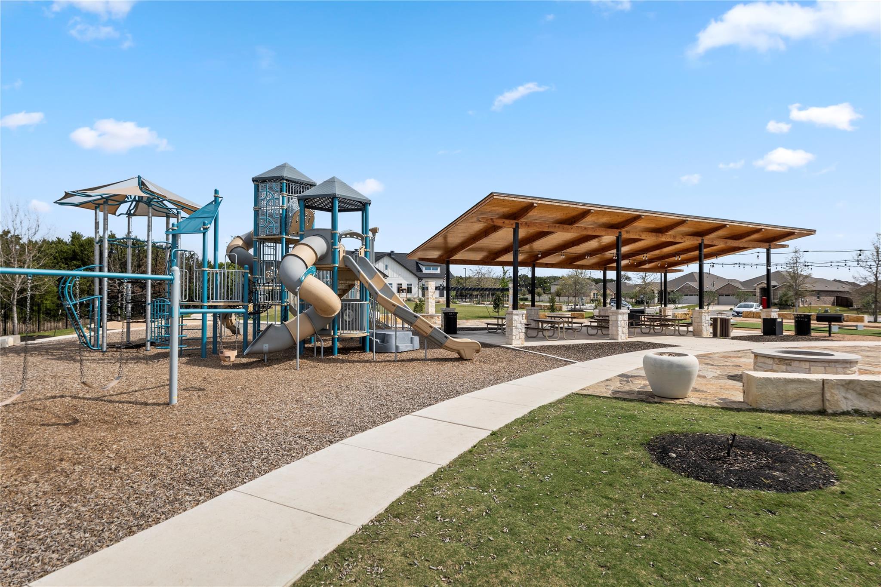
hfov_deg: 90.0
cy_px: 294
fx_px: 440
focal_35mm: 18
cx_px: 440
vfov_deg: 67.4
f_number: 8
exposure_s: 1/400
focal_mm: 18
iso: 250
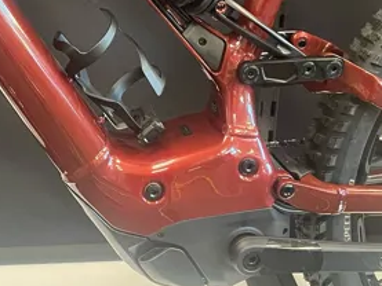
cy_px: -11
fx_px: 828
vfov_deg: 19.0
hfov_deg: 25.6
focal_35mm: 75
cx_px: 90
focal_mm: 4.2
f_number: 1.6
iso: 500
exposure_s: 1/33
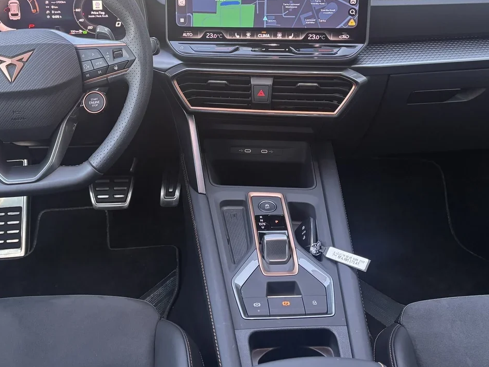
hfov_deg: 42.8
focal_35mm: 44
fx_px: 622
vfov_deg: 32.4
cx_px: 205
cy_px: 105
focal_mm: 5.96
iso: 125
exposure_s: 1/75
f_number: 1.6
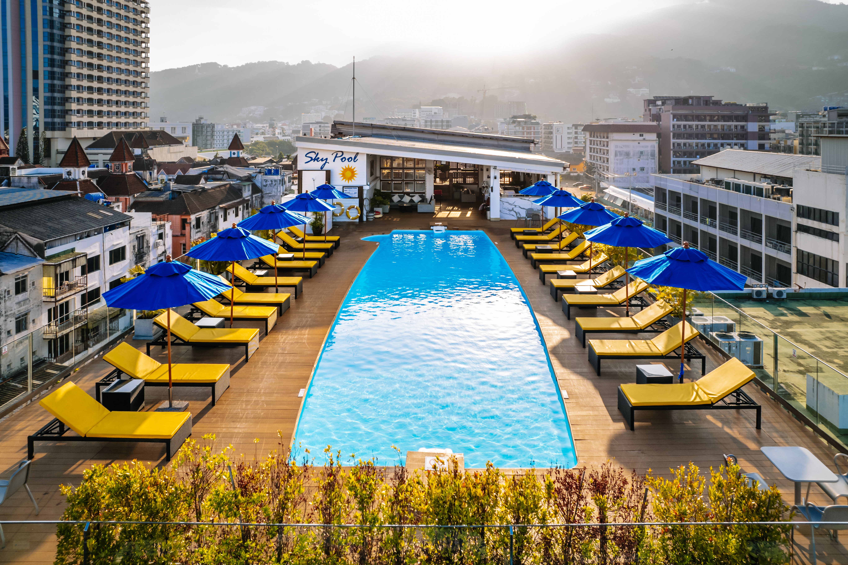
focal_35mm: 22
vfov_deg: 57.2
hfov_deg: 78.6
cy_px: 282
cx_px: 424
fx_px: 518
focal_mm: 8.38
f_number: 2.8
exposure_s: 1/640
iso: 100
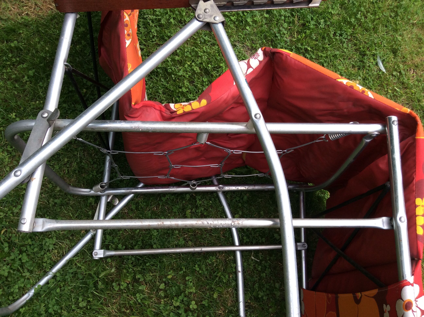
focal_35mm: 32
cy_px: 158
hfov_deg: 56.9
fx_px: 391
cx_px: 212
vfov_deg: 44.1
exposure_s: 1/187
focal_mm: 3.3
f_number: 2.4
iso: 32
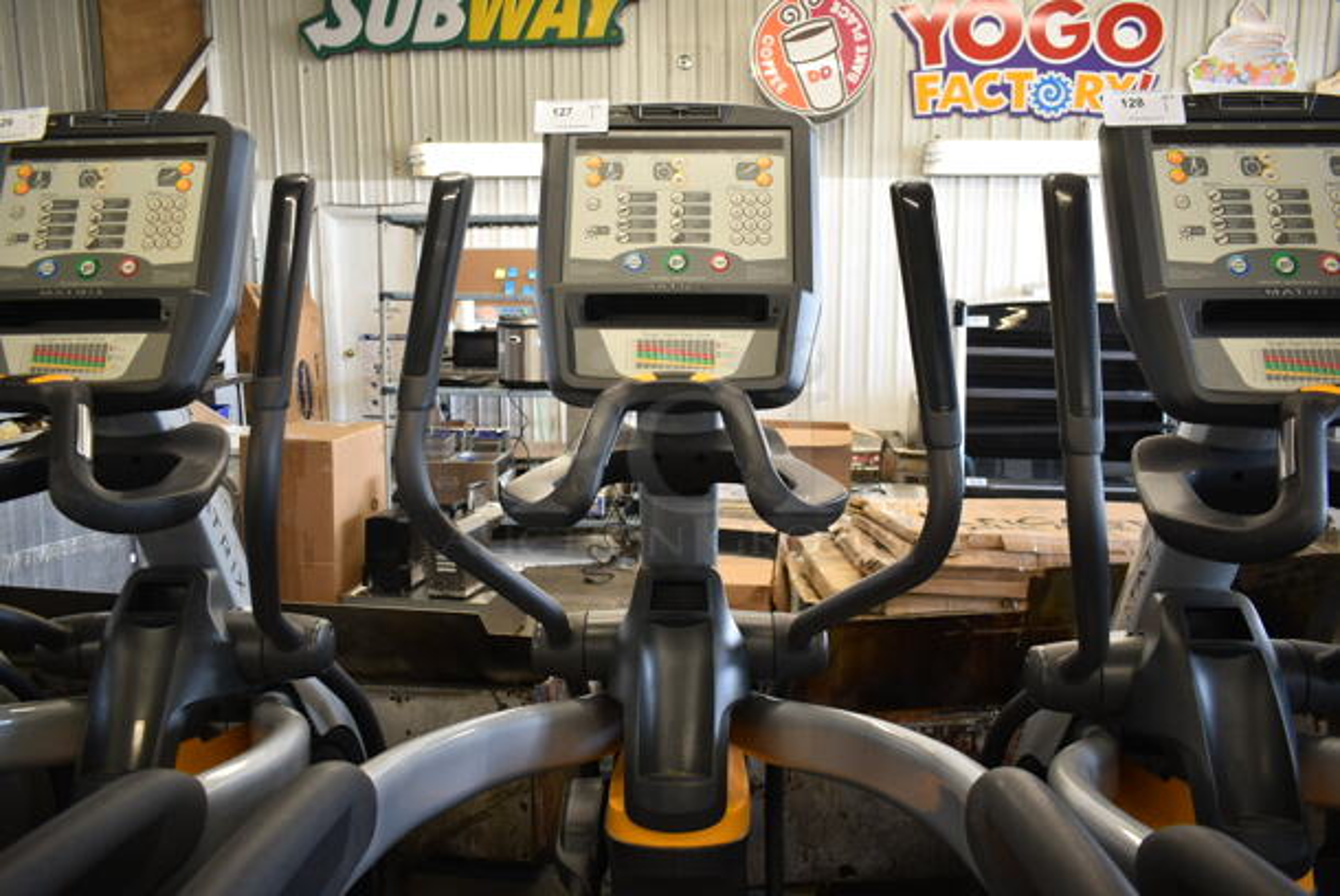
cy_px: 448
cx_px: 670
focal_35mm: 27
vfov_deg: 48.0
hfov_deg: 67.3
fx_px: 1006
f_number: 3.5
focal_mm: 18
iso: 280
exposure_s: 1/30
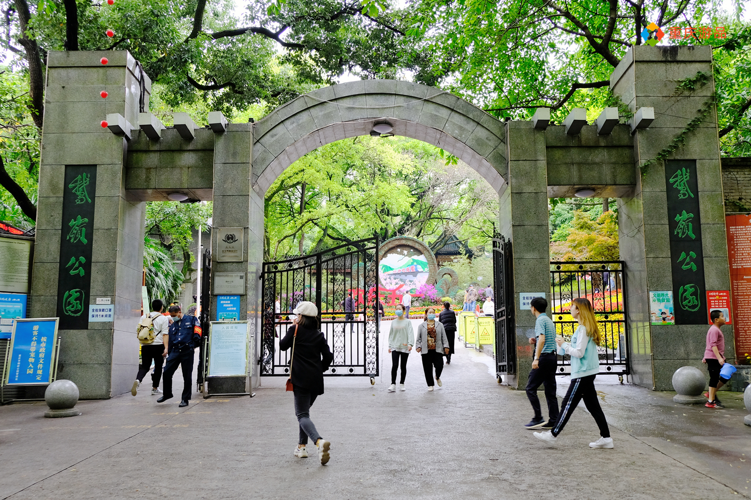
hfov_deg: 67.4
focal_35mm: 27
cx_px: 376
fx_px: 563
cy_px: 250
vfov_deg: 47.9
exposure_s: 1/125
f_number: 3.2
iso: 400
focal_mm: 18
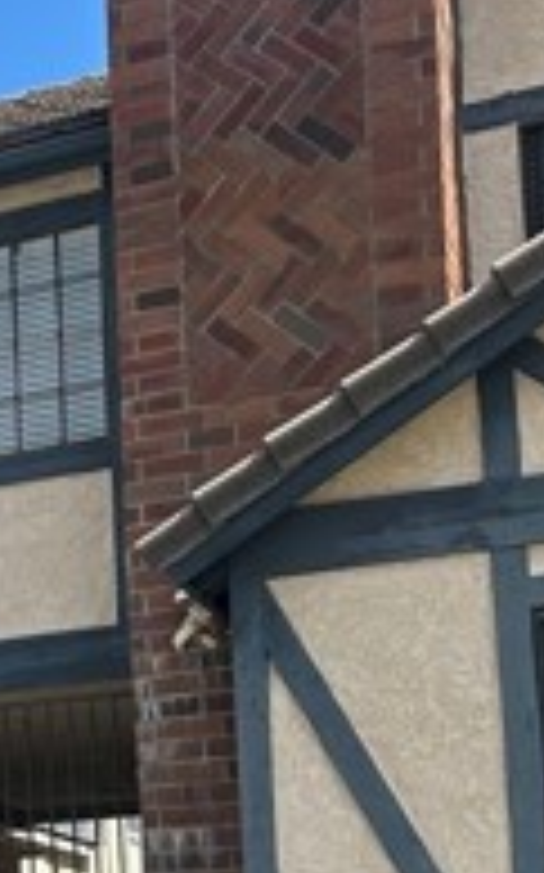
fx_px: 1996
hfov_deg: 13.8
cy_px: 810
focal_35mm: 84
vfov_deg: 23.9
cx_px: -436
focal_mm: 6.86
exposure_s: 1/3472
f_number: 1.78
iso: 80
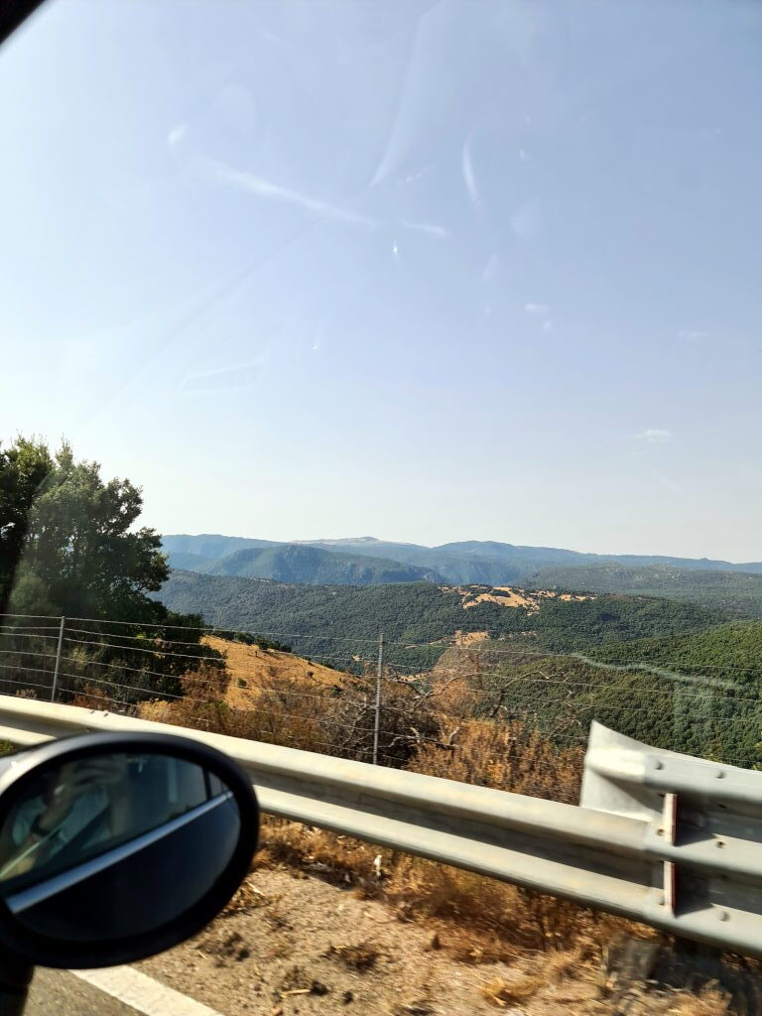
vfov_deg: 69.4
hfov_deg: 54.9
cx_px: 381
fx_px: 734
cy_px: 508
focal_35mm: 25
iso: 50
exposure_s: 1/916
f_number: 1.8
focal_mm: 7
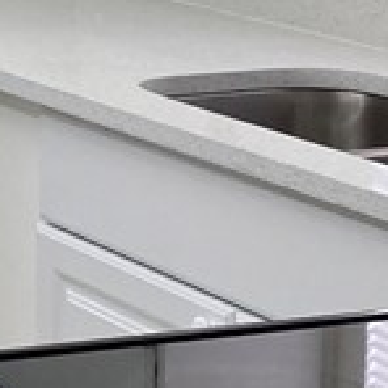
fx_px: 2168
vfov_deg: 9.8
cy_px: -260
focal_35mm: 171
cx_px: -524
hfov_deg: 9.2
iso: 50
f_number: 1.8
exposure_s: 1/120
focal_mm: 3.99
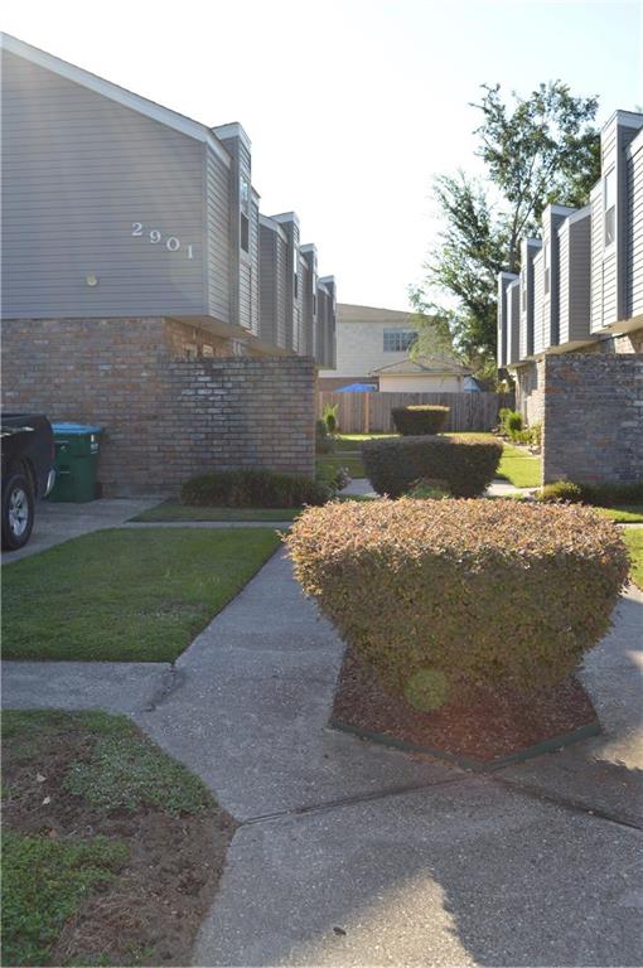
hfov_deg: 39.9
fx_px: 886
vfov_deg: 57.3
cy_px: 484
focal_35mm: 33
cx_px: 322
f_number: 5.6
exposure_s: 1/200
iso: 100
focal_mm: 22
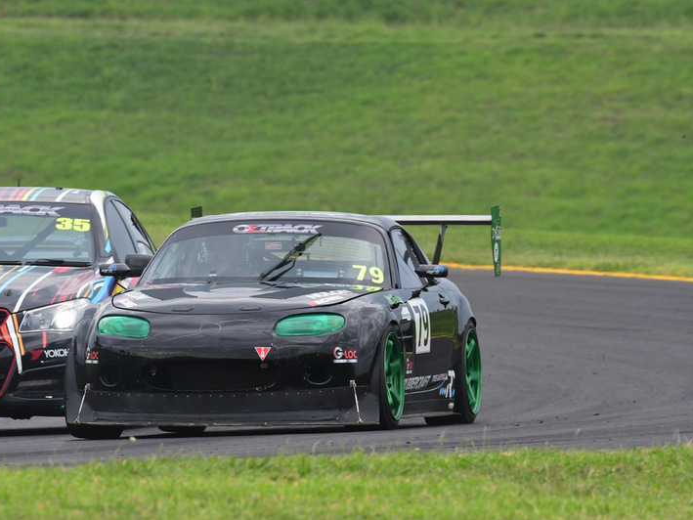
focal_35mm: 684
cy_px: 260
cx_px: 304
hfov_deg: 2.9
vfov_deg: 2.2
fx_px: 13696
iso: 1000
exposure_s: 1/640
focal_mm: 420
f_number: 10
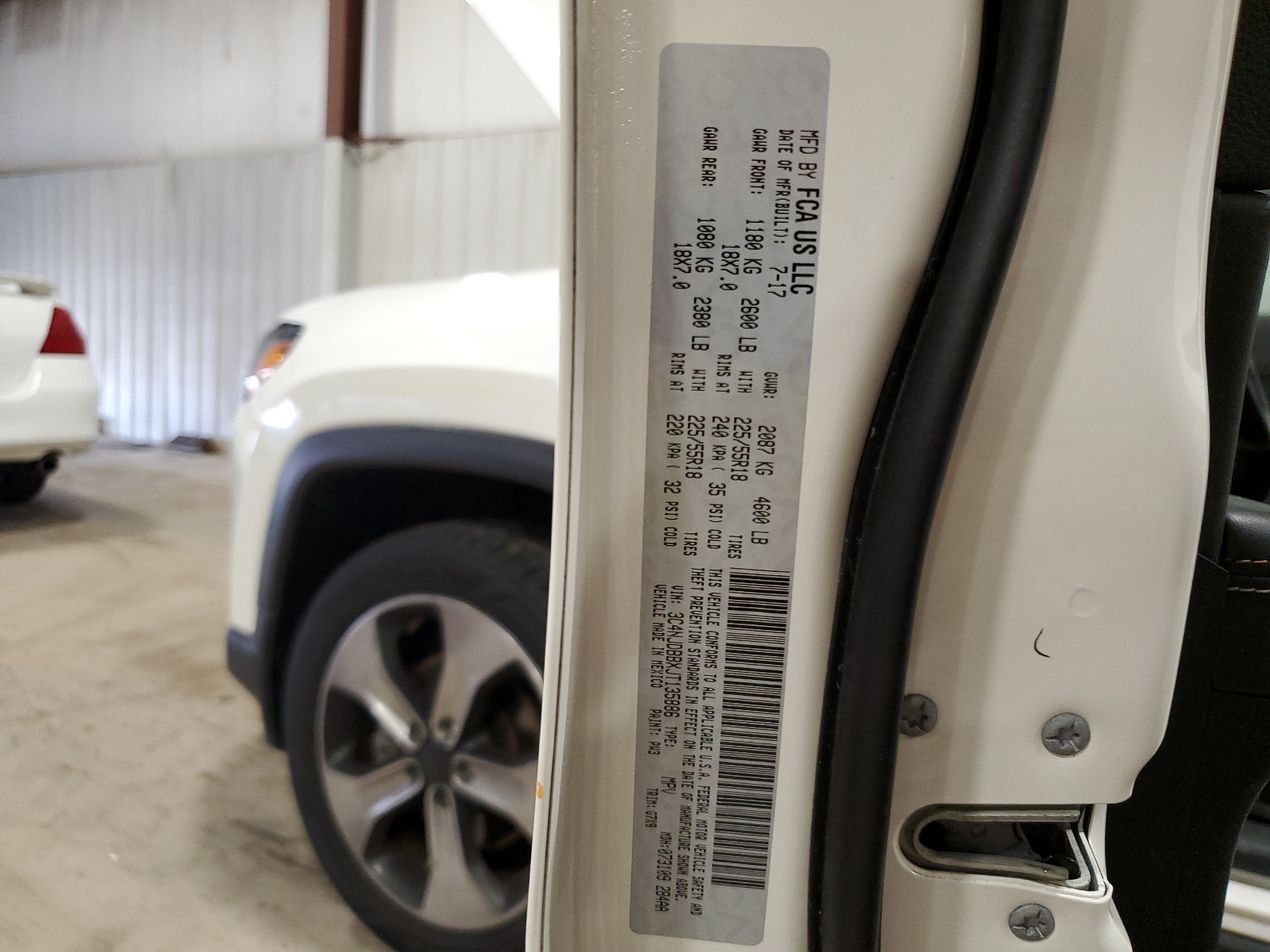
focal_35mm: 26
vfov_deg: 53.1
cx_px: 635
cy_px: 476
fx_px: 954
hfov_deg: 67.3
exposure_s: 1/60.2
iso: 150
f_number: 1.5
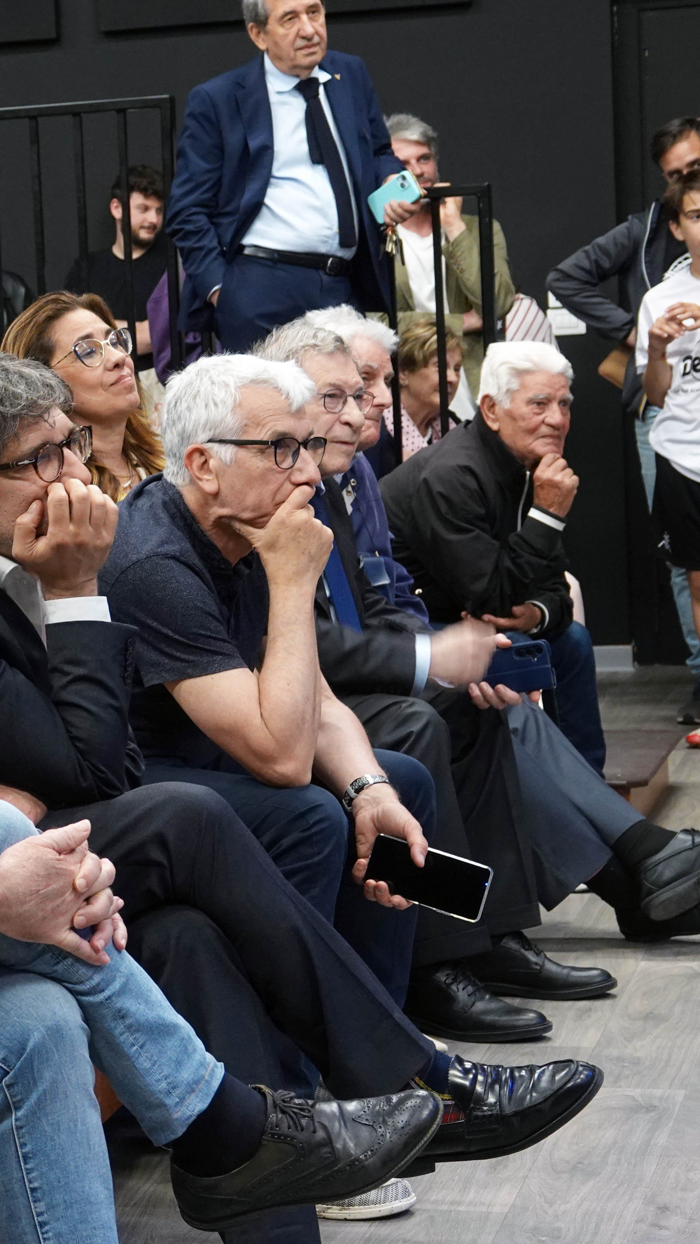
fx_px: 3167
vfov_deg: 22.2
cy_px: 623
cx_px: -219
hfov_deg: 12.2
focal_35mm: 96
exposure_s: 1/25
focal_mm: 22.19
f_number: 3.5
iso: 800
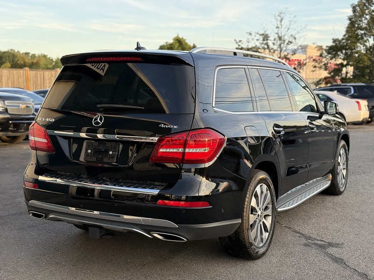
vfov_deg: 30.3
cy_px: 140
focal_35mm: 48
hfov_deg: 39.7
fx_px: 519
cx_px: 187
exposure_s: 1/330
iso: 80
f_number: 1.78
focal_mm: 6.76
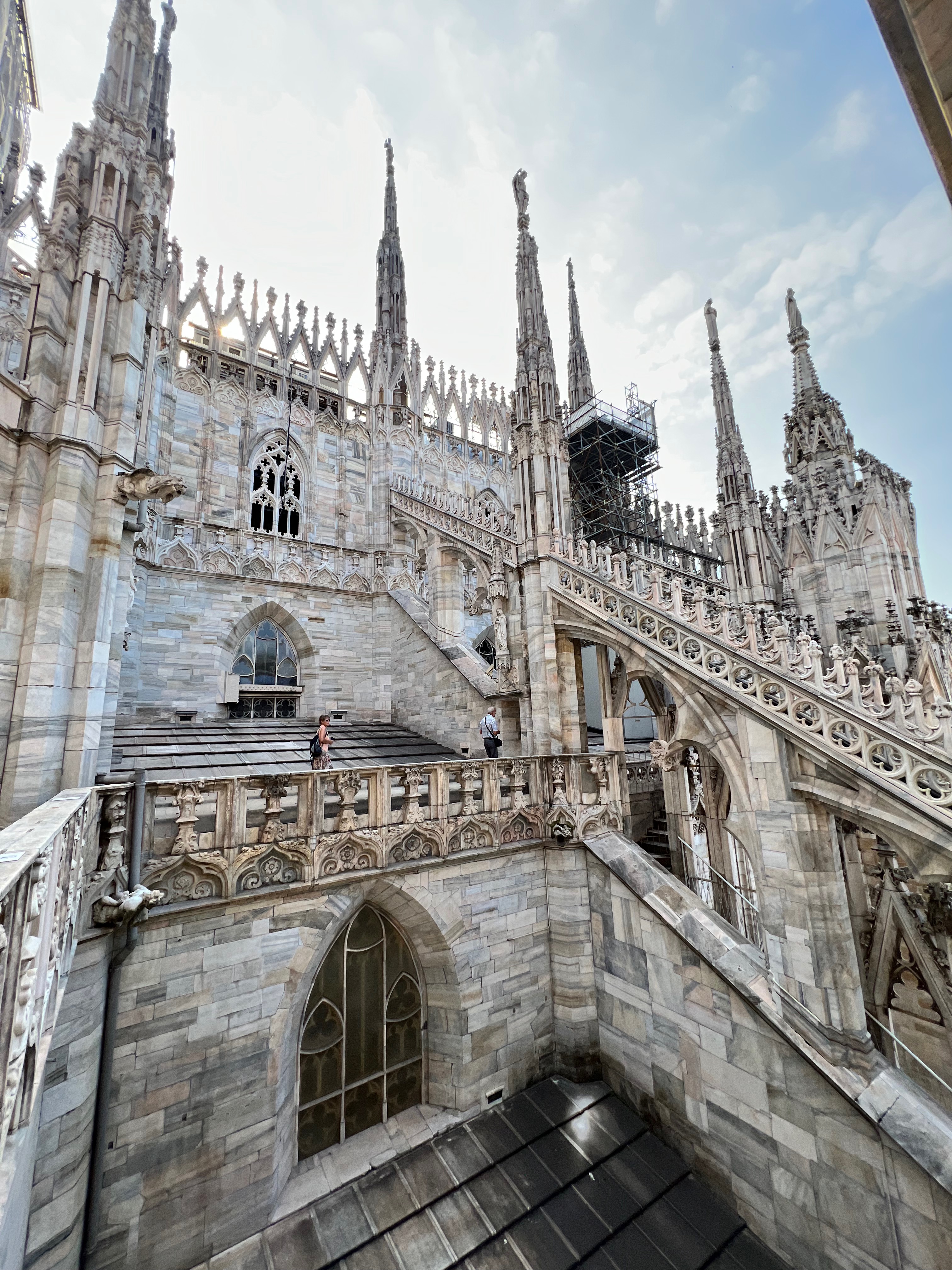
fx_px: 477
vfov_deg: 106.2
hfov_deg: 89.9
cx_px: 476
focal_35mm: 13
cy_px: 635
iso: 32
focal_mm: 1.57
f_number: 1.8
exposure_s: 1/539
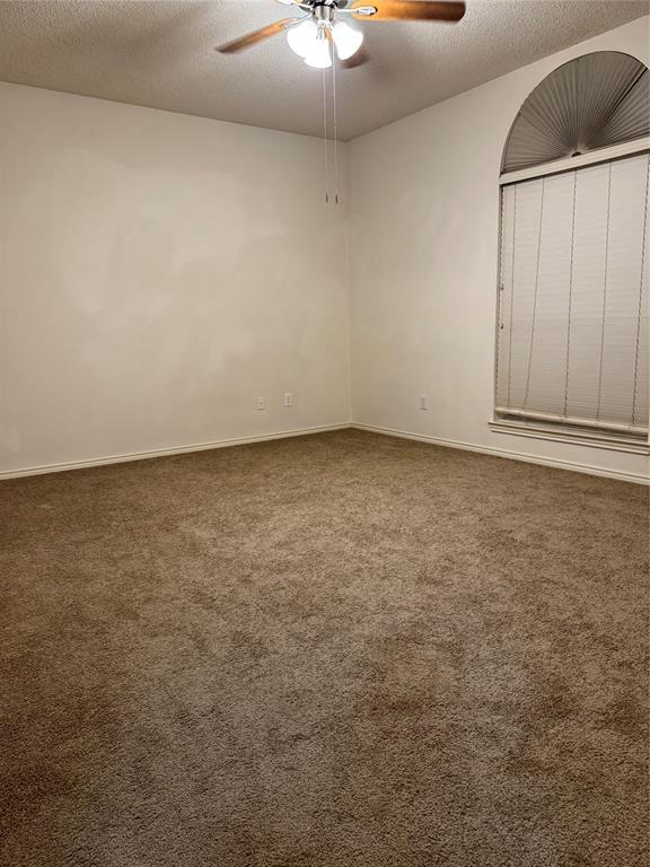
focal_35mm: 24
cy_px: 434
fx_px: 601
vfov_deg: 71.6
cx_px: 325
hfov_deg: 56.8
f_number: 1.78
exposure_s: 1/60
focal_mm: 6.76
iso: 250
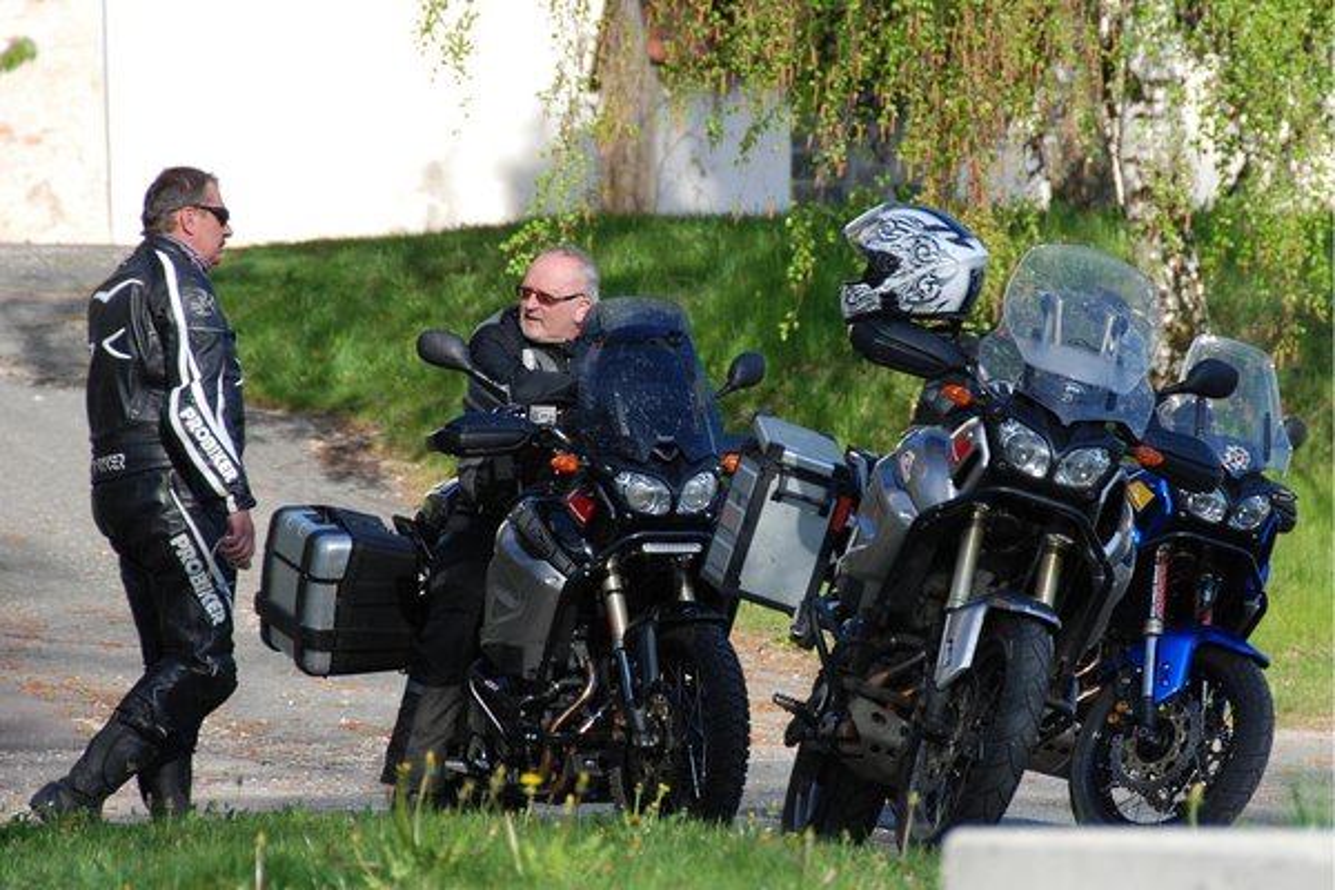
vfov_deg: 6.1
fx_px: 8343
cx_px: 668
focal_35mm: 225
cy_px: 445
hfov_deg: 9.1
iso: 100
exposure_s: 1/250
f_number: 5.6
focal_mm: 150
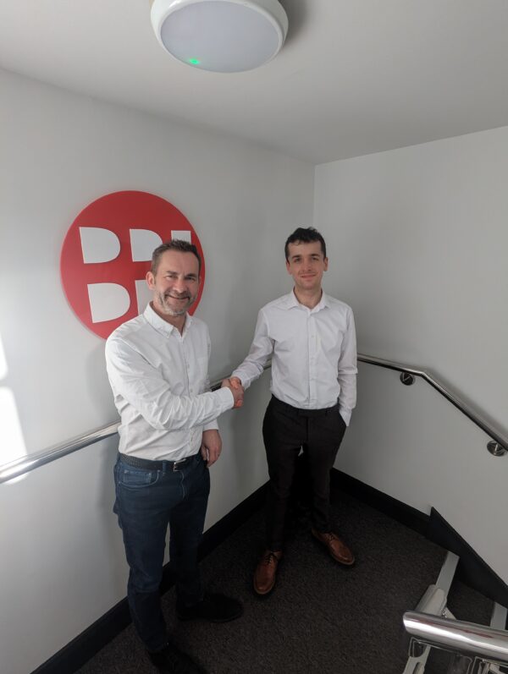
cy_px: 337
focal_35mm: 16
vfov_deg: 94.4
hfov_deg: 78.2
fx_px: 312
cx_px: 254
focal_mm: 2.35
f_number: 2.2
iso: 49
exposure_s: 1/103
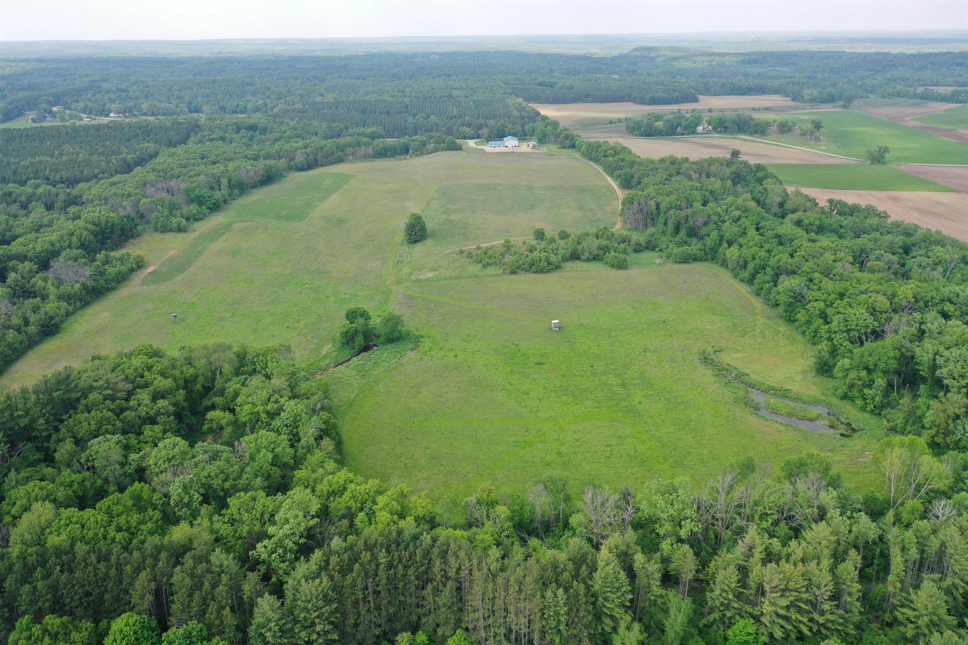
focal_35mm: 28
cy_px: 322
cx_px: 484
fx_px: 753
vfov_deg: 46.4
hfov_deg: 65.5
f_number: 2.8
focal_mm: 10.26
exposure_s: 1/640
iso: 100
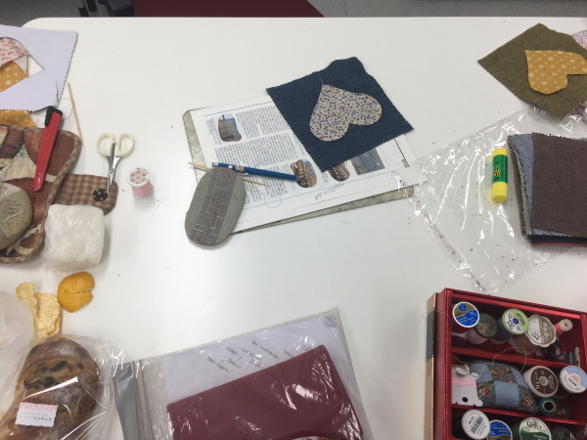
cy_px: 220
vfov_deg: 48.2
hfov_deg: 61.7
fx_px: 492
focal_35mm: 29
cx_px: 294
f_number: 2.2
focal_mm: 4.15
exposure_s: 1/120
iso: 40
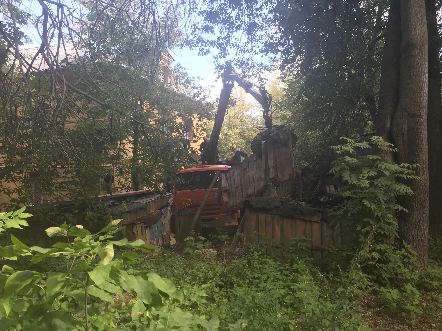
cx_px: 221
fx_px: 358
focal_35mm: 28
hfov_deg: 63.4
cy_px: 166
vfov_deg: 49.7
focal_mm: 3.99
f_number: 1.8
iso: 20
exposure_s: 1/131
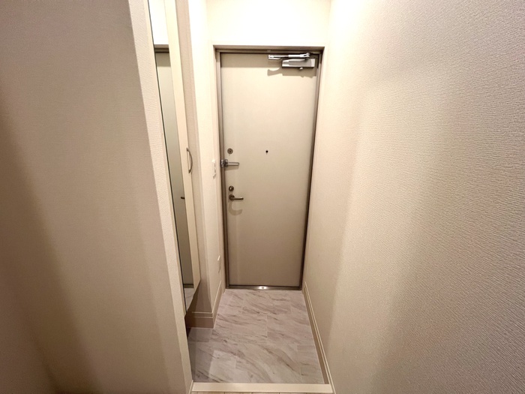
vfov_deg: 89.9
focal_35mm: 13
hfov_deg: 106.2
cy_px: 197
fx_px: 197
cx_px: 262
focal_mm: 1.57
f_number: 1.8
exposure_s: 1/99
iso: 200
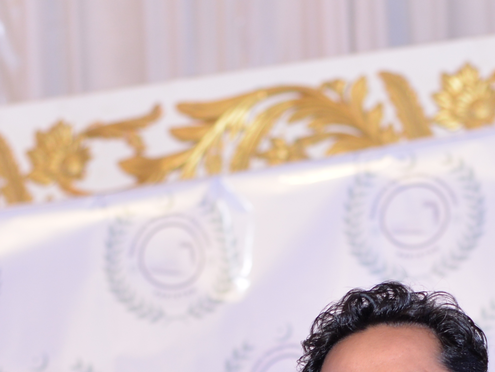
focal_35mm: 180
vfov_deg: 8.1
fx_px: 2575
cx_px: 371
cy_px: 576
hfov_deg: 11.0
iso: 500
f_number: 2.8
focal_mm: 50
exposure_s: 1/200
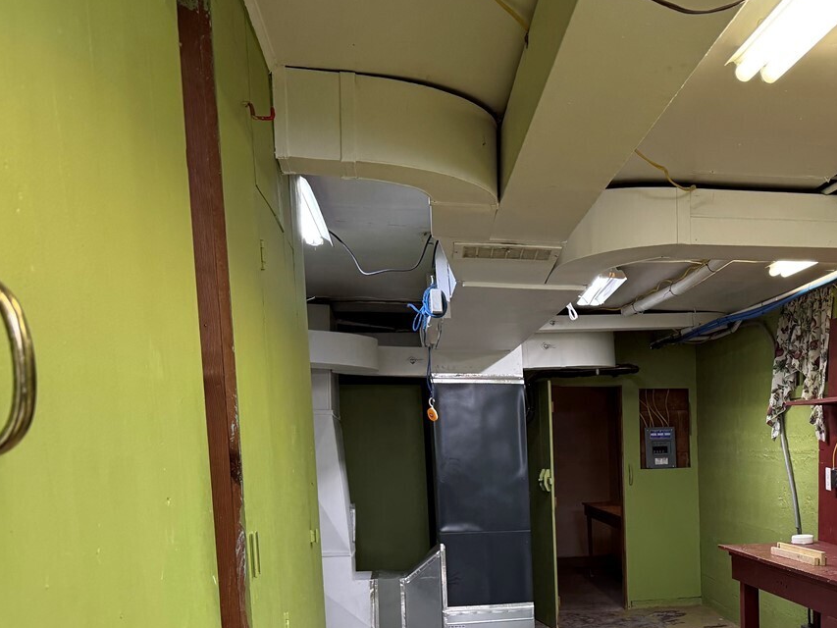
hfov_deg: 39.7
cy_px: 561
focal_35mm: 45
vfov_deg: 30.8
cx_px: 716
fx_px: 1088
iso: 160
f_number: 1.78
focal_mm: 6.76
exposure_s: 1/120
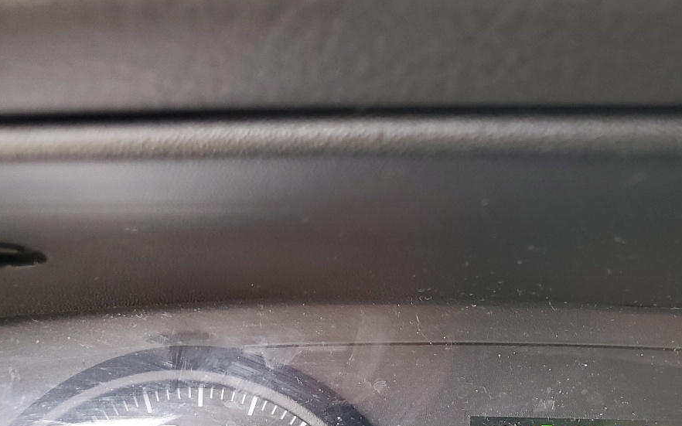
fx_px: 929
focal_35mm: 50
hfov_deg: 37.9
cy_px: 418
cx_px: 601
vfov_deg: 24.7
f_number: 1.5
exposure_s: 1/60.2
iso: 62
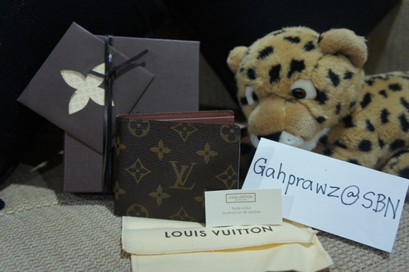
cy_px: 136
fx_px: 477
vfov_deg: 31.8
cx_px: 204
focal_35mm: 42
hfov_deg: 46.4
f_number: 4
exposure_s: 1/13
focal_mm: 28
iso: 1600
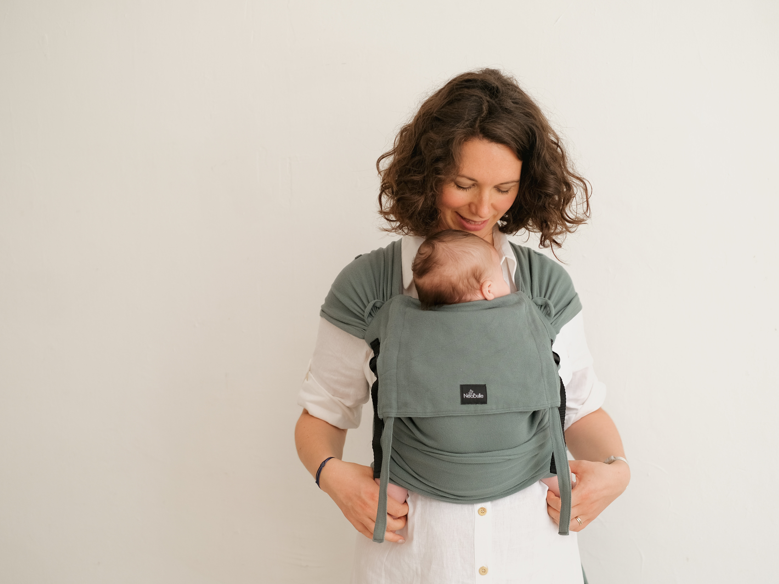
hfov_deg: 31.2
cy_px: 305
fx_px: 1395
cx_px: 415
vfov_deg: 23.6
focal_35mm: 62
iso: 200
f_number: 2
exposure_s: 1/400
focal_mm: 35
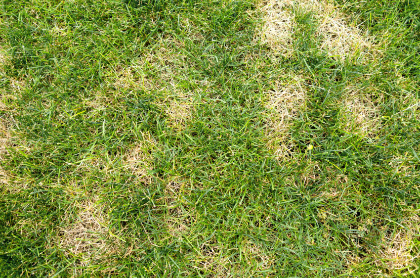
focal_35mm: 36
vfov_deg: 36.7
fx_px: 419
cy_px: 139
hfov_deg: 53.2
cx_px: 210
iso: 100
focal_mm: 24
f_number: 3.5
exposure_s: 1/50
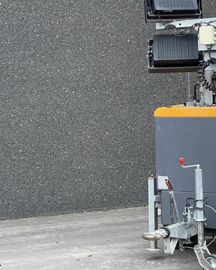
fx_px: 823
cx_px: 188
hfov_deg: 14.8
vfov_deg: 18.6
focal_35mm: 103
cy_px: 120
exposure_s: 1/59
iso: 800
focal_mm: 7.5
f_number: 2.2
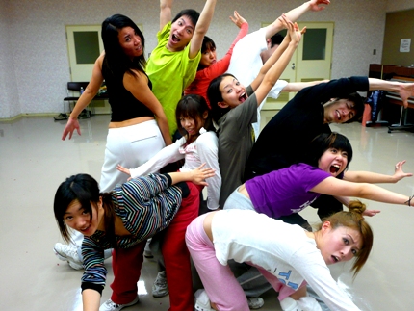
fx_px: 383
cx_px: 207
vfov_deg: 44.2
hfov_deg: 56.8
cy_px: 156
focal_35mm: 32
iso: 200
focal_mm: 5.2
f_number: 3.5
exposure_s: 1/30
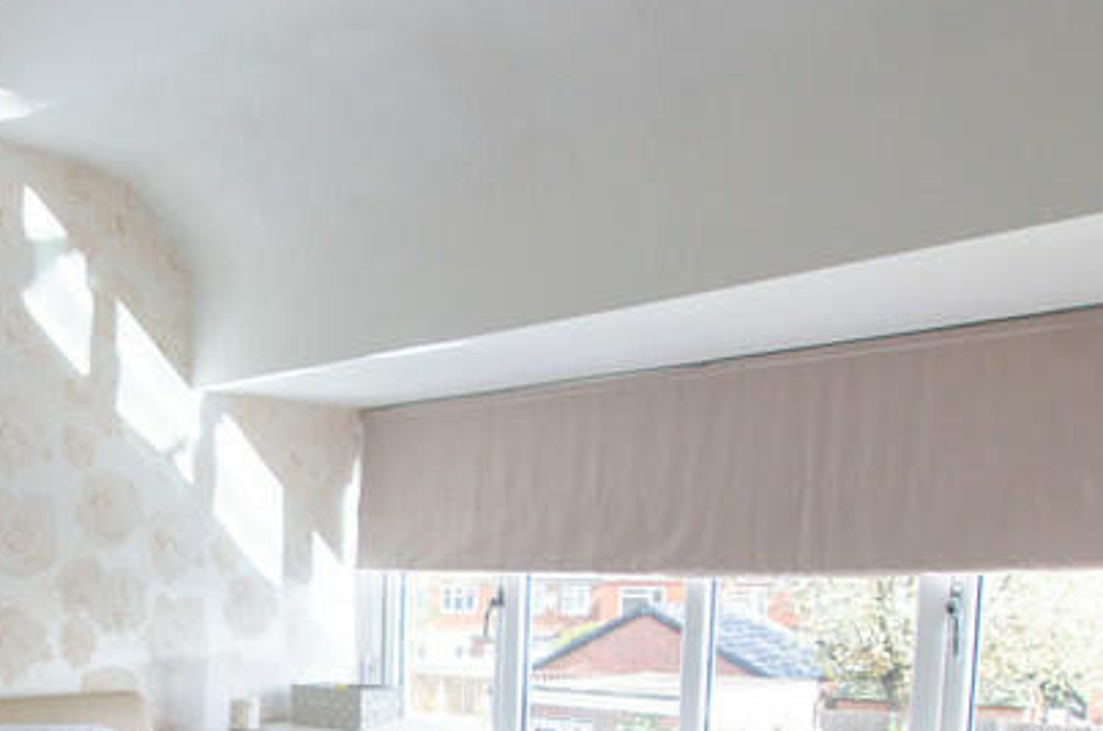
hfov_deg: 47.6
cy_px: 715
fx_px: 1162
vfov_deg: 32.4
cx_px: 199
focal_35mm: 38
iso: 200
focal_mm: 10
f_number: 6.3
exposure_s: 1/160
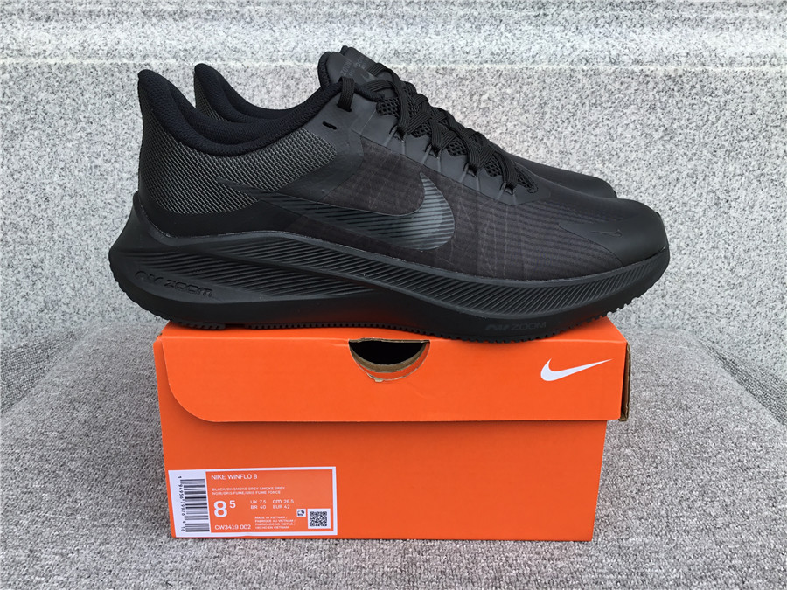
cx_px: 394
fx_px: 705
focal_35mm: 31
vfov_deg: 45.4
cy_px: 295
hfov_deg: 58.4
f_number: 2.4
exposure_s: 1/221
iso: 25
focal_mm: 3.3
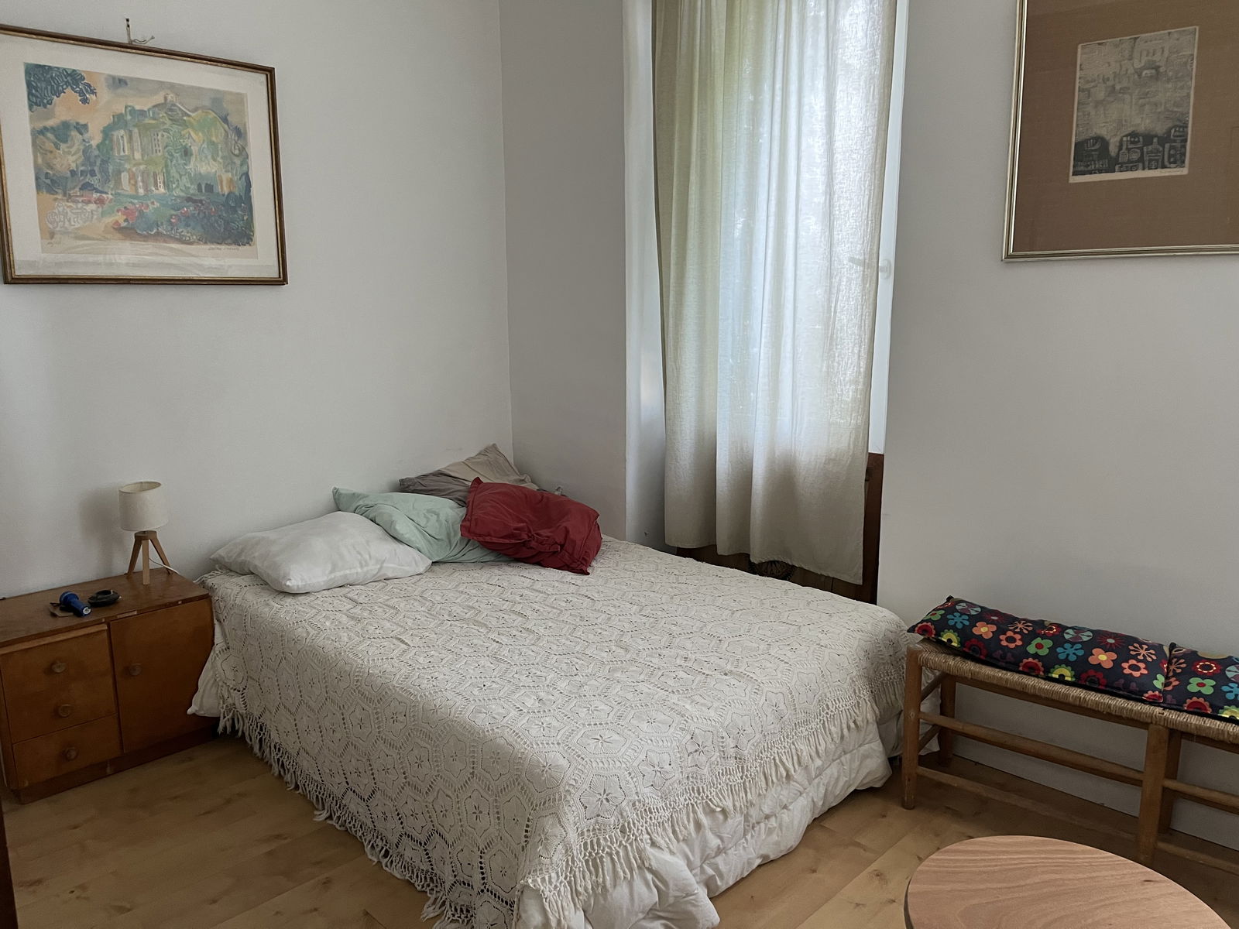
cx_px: 620
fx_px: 931
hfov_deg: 67.3
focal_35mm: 26
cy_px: 464
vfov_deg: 53.1
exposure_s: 1/60
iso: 250
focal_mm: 5.1
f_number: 1.6
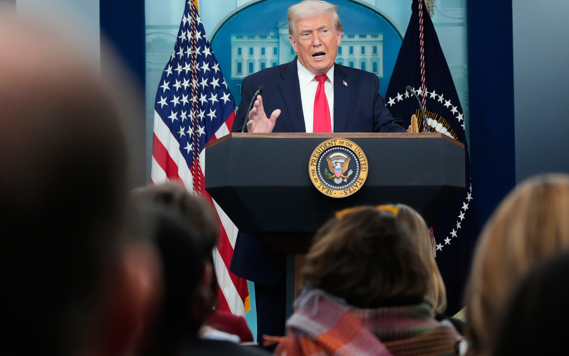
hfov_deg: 15.1
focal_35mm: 138
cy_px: 160
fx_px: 2140
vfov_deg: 9.5
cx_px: 267
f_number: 5.6
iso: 6400
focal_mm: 126
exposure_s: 1/500
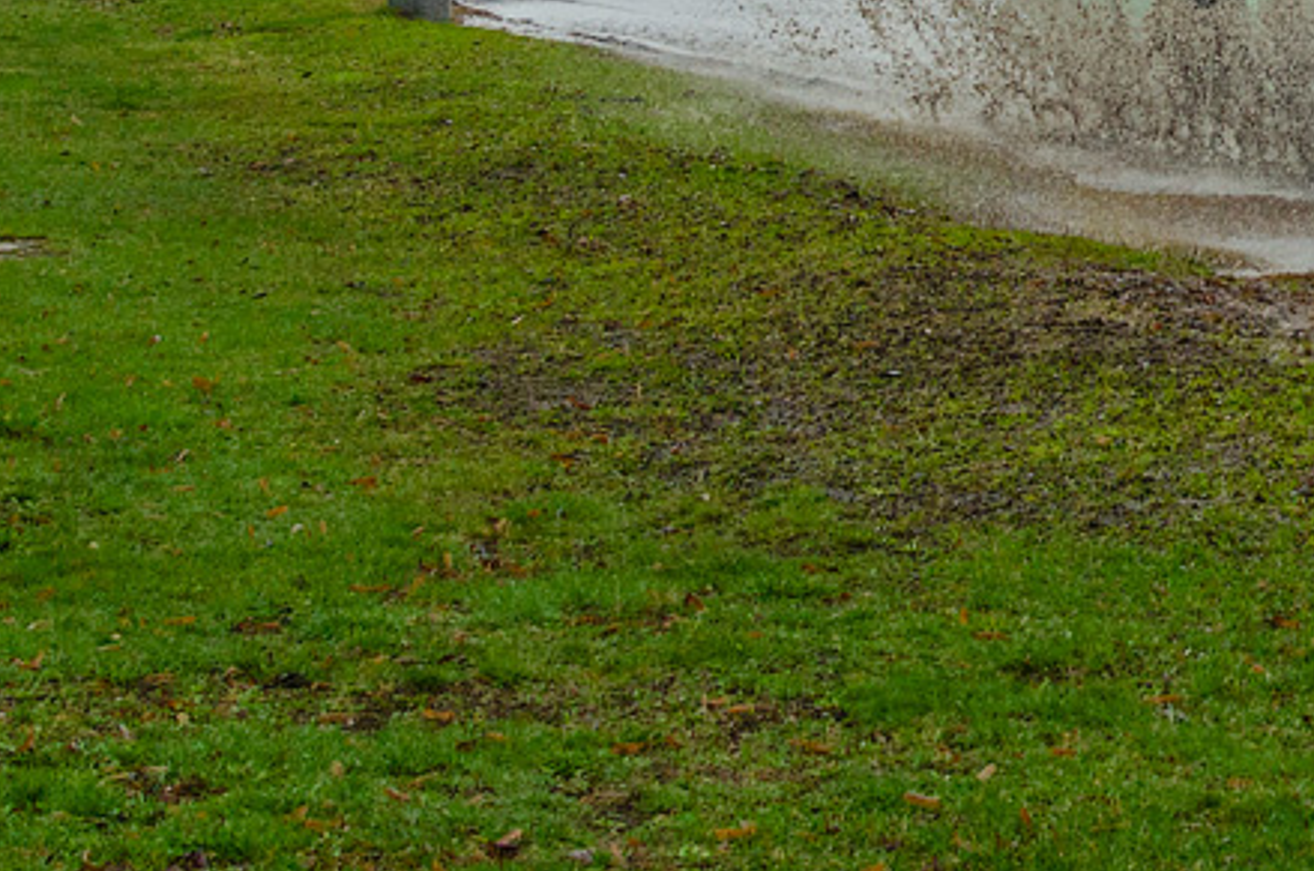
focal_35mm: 155
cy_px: -370
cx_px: 1874
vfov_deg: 8.6
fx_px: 5665
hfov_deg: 12.7
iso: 400
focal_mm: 35
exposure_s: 1/320
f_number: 6.3
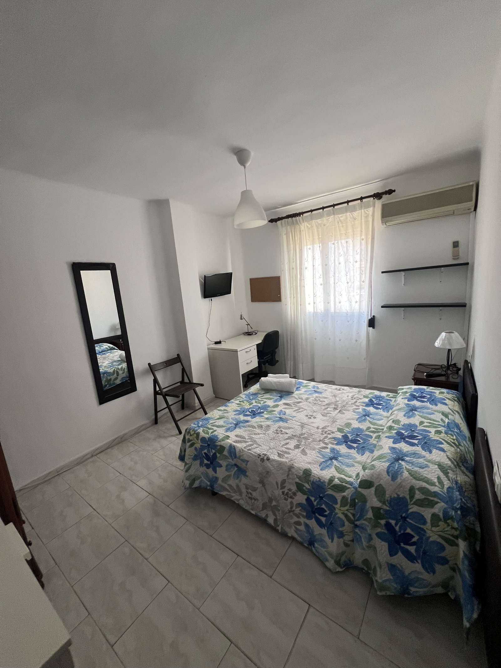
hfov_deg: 89.9
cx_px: 250
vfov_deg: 106.2
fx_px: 251
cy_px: 334
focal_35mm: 13
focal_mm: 1.57
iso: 160
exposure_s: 1/99
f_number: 1.8
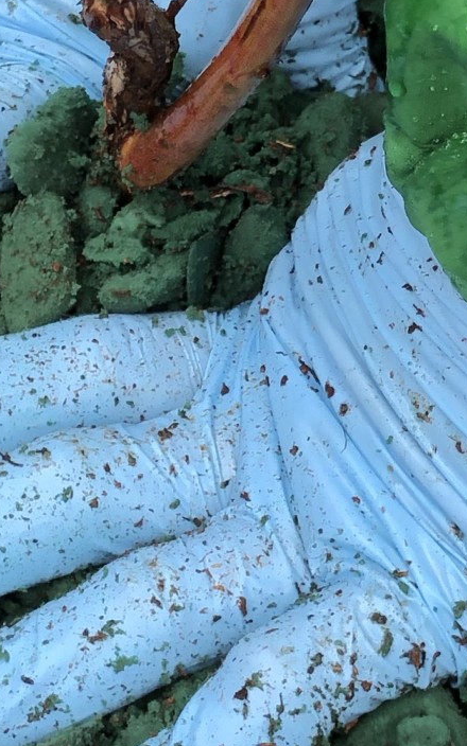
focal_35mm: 108
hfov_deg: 12.1
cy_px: 257
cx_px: 277
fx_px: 2199
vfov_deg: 19.2
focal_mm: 4
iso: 50
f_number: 1.8
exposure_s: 1/120
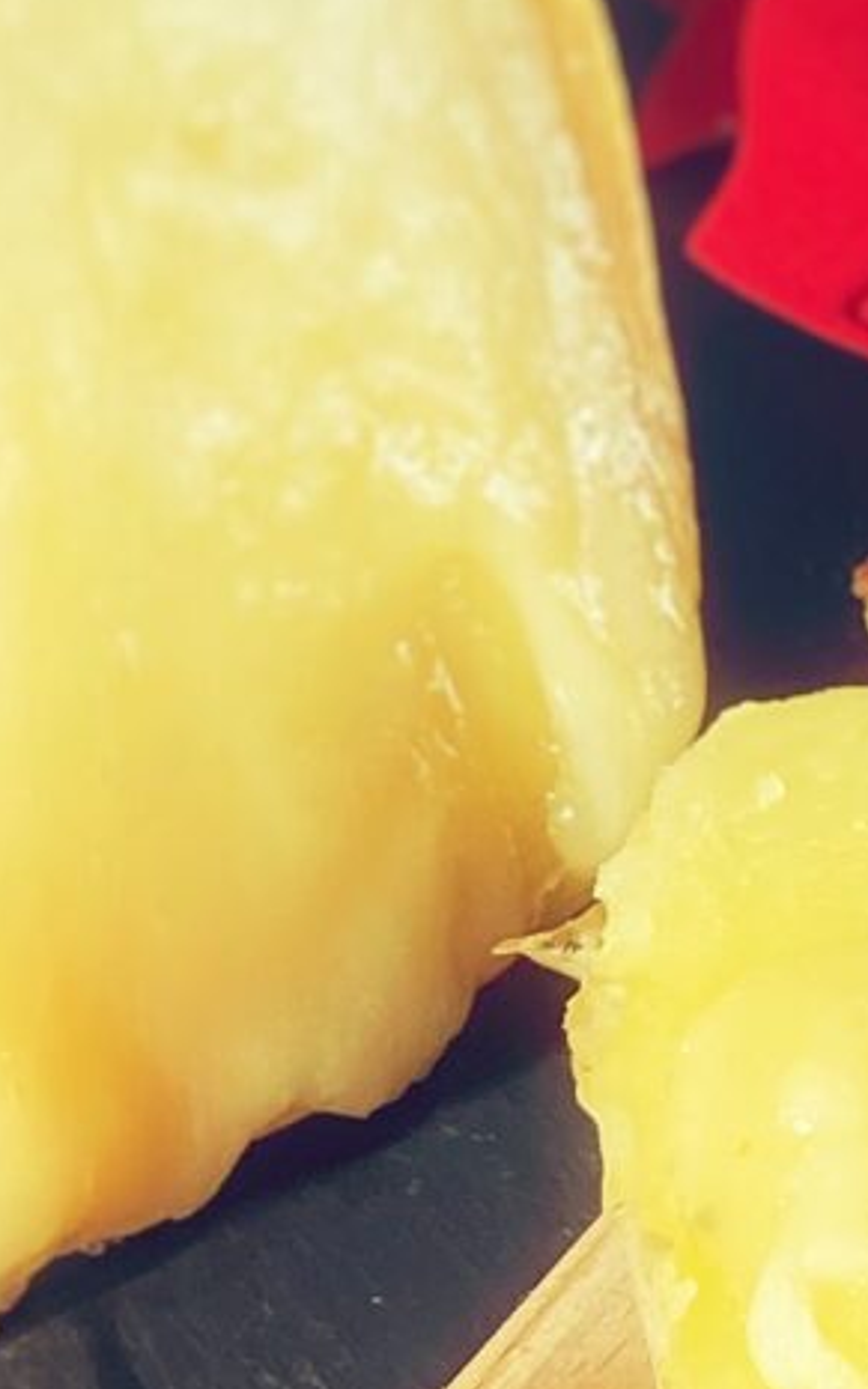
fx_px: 6173
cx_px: 507
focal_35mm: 163
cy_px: 551
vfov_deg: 12.8
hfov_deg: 8.0
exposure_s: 1/50
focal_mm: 3.99
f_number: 1.8
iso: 40
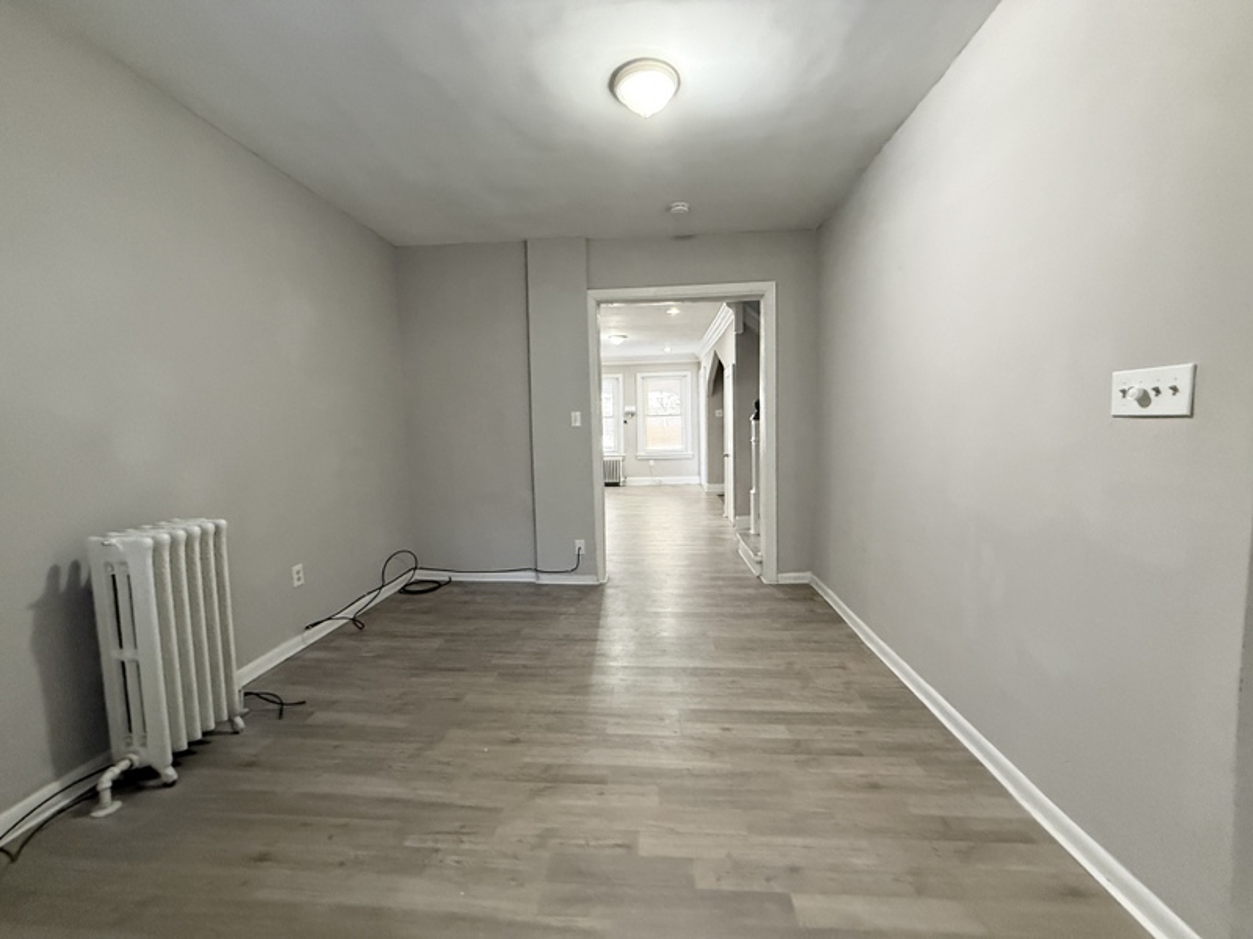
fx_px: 507
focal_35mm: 14
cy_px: 470
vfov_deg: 85.7
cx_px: 626
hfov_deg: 102.1
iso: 640
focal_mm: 2.22
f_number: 2.2
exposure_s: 1/60
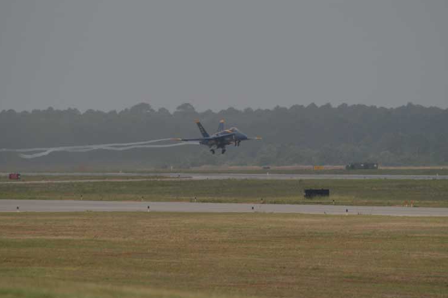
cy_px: 148
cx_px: 228
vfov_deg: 2.8
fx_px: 6008
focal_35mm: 483
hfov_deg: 4.3
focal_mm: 300
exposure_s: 1/2000
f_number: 5.6
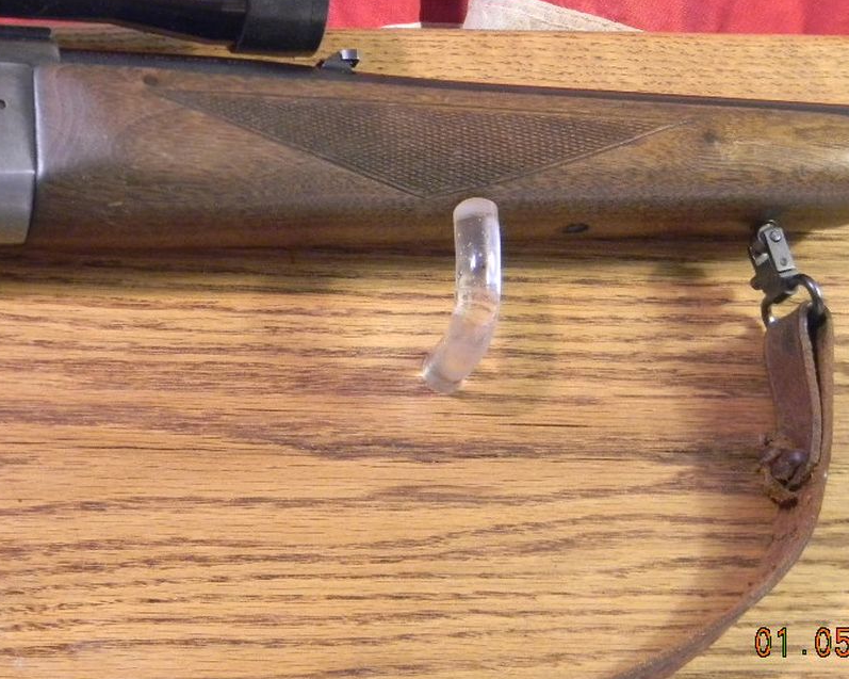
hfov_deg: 15.8
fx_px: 3064
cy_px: 263
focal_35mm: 122
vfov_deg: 12.6
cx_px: 389
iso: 400
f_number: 4.5
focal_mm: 15.1
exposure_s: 1/8.1
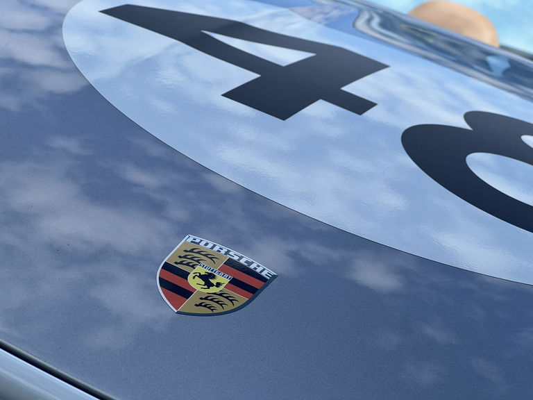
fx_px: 1186
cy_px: 200
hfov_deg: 25.3
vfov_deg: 19.1
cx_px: 266
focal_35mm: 77
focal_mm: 9
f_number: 2.8
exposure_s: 1/340
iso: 32
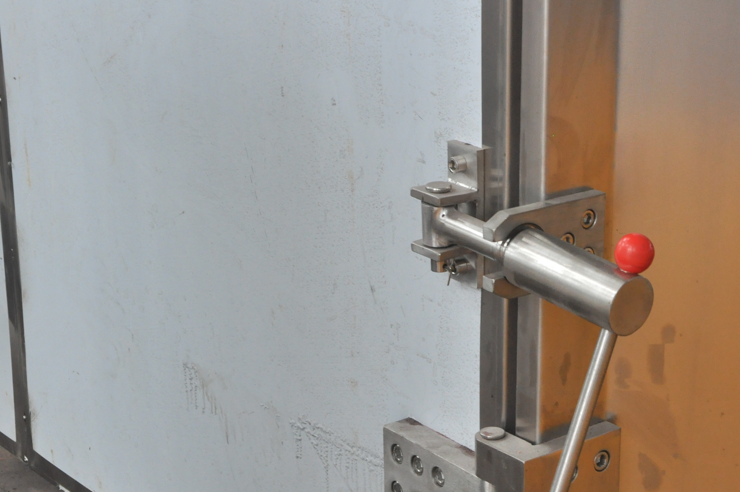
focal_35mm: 89
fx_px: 1824
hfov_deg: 22.7
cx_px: 544
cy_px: 367
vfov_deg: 15.3
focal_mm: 35
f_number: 6.3
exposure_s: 1/125
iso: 800
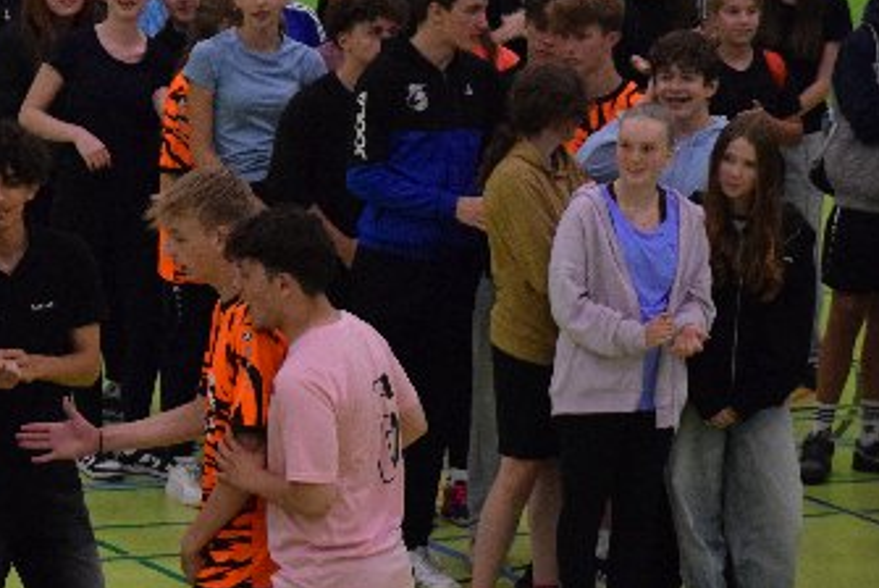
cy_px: 298
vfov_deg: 4.4
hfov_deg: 6.6
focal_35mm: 313
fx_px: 7649
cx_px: 21
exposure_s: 1/500
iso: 3200
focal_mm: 70
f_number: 4
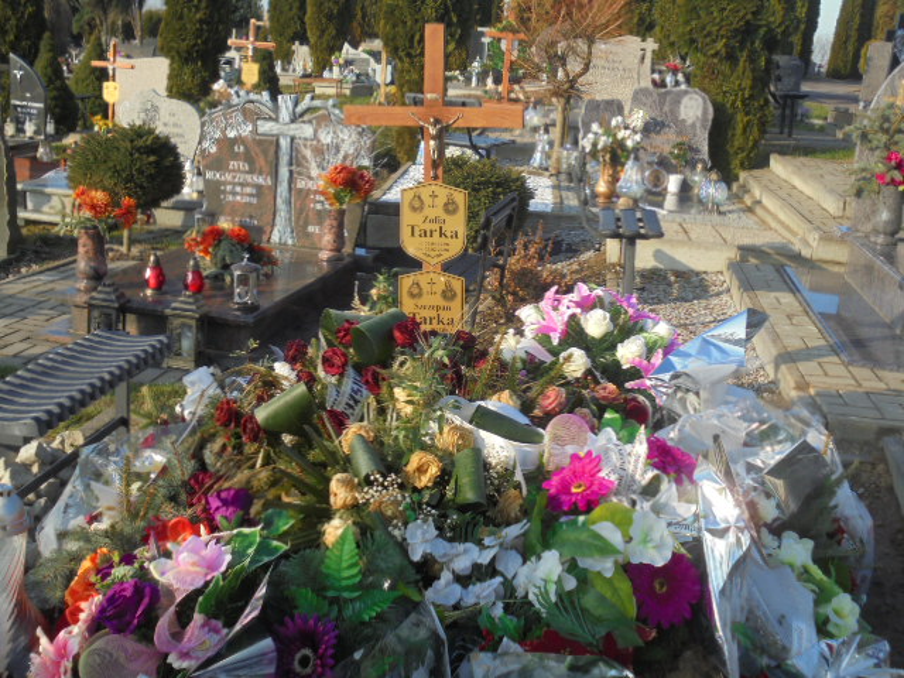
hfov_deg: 43.9
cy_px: 339
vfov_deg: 33.6
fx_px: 1123
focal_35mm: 43
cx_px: 452
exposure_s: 1/320
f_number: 4.5
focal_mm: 7.8
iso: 100
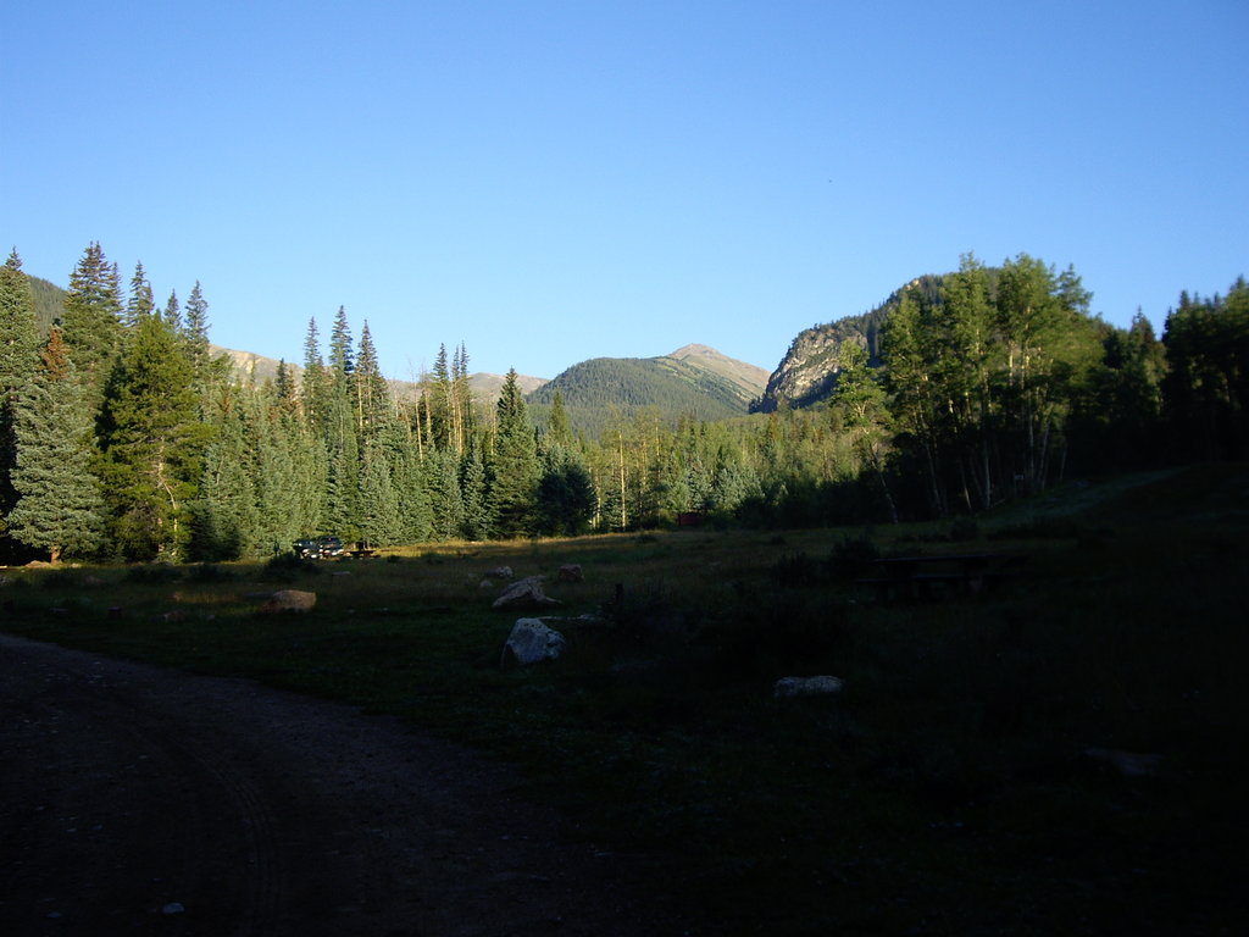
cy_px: 468
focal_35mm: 38
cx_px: 624
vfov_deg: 37.7
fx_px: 1371
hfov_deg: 49.0
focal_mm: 6.2
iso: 50
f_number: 4.3
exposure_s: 1/125
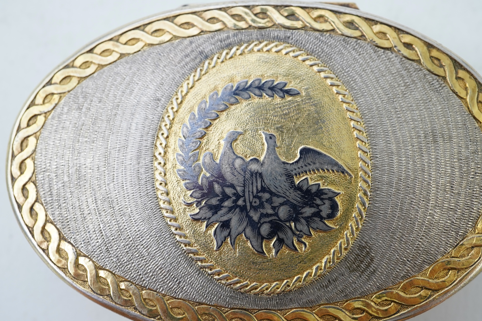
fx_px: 602
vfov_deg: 29.9
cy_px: 160
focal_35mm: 45
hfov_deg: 43.6
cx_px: 241
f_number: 13
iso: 640
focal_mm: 30
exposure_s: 1/50
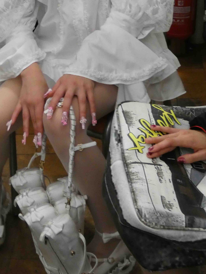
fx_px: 619
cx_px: 66
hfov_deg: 18.8
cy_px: 62
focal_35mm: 78
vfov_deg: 24.7
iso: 1000
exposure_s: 1/80
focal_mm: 8.6
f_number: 3.8
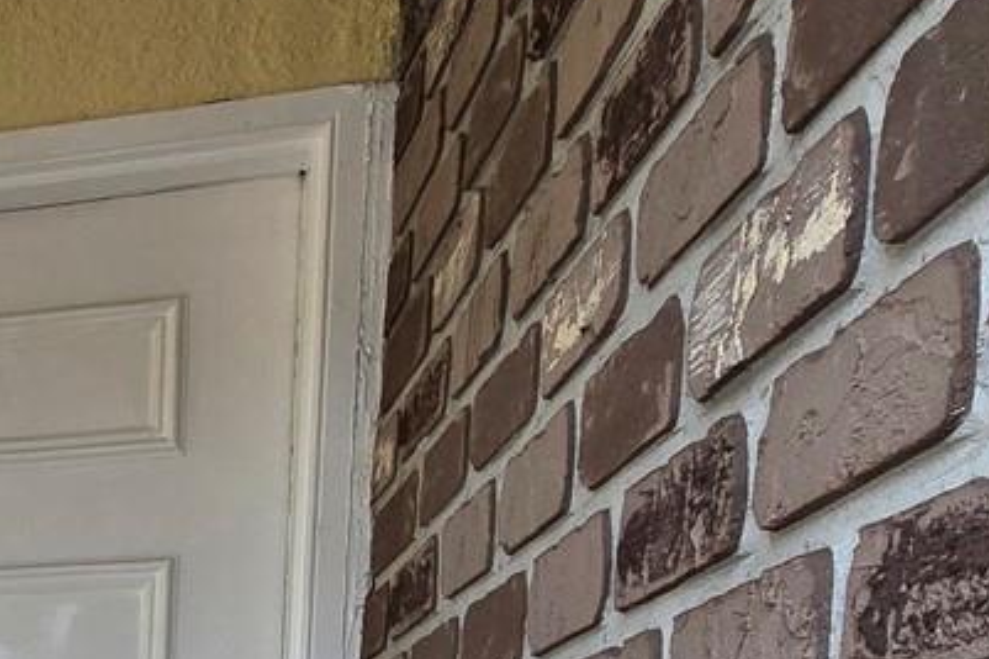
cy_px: 1049
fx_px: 1483
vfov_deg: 20.5
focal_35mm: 54
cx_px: -476
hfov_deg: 26.9
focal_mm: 2.2
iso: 50
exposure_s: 1/222
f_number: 2.2
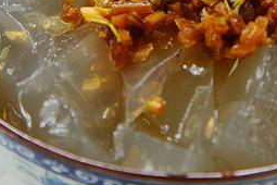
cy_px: -7
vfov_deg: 7.3
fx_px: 1446
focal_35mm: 188
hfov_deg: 10.9
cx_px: 176
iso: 800
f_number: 5.6
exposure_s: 1/40
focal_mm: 75
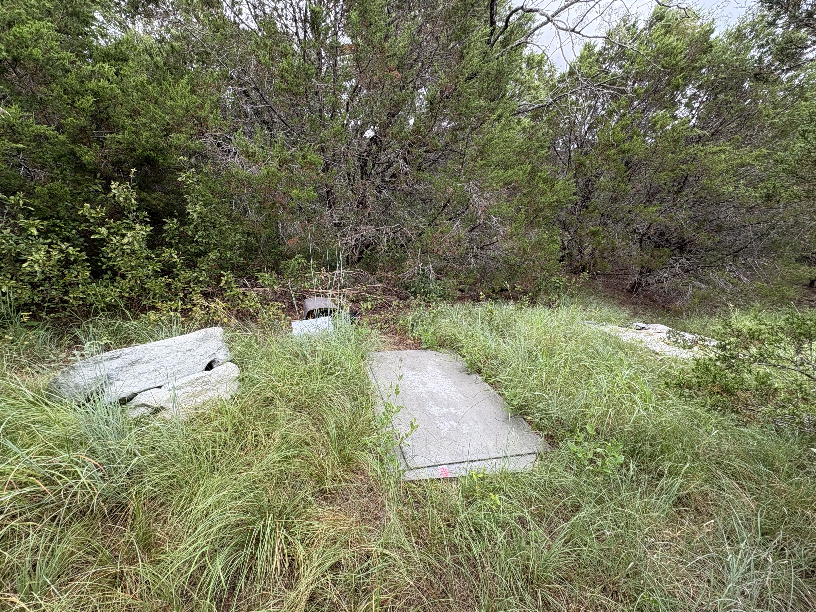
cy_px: 306
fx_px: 330
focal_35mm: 14
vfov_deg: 85.7
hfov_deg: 102.1
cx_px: 408
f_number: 2.2
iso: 40
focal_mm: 2.22
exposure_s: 1/133
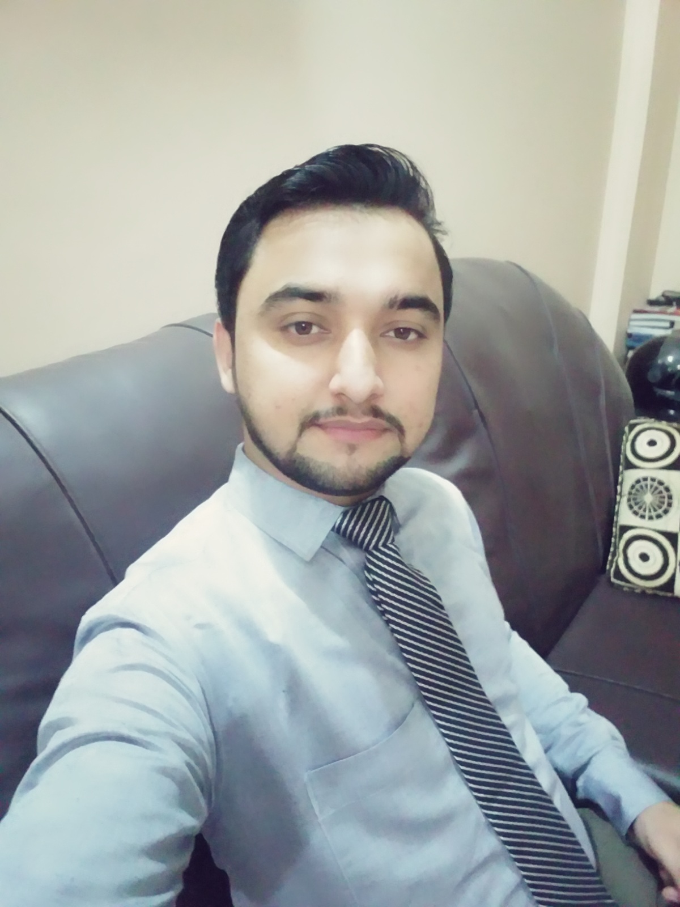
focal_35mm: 24
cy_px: 454
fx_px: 629
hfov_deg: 56.8
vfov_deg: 71.6
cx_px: 340
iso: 967
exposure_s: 1/14
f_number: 1.9
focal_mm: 2.53
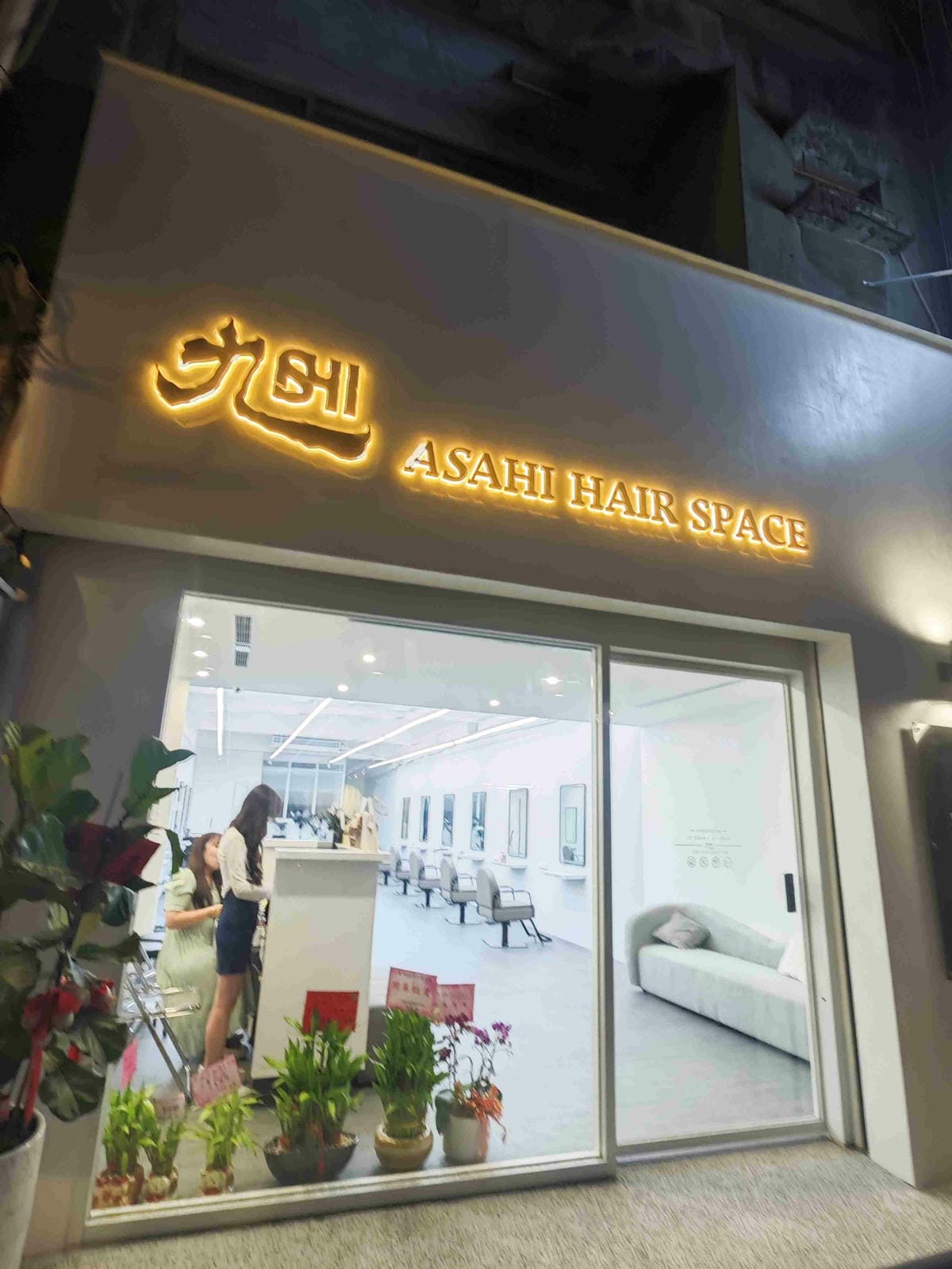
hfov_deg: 74.7
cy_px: 634
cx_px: 476
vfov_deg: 91.0
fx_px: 623
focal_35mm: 17
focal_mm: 2.03
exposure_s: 1/30
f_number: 1.8
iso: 200
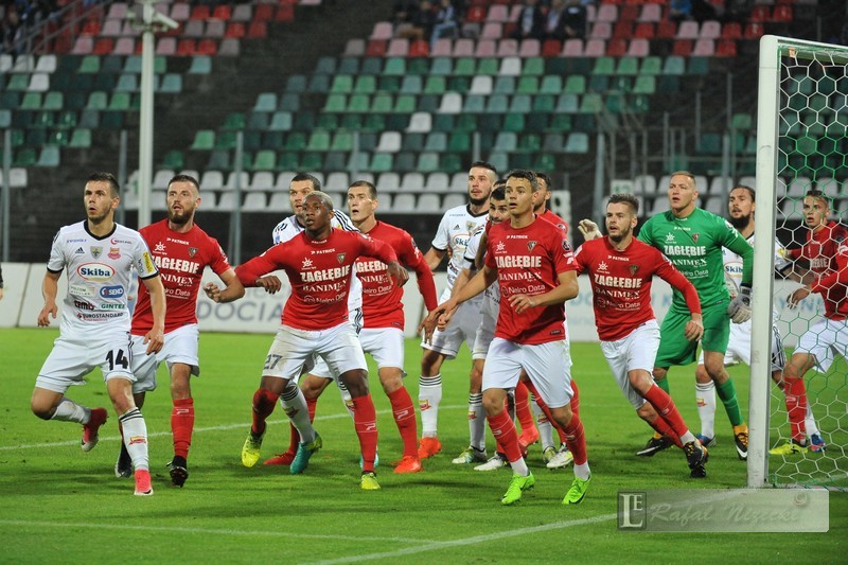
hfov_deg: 10.3
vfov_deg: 6.9
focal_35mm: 200
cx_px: 424
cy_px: 282
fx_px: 4710
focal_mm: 200
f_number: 4
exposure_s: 1/640
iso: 3200
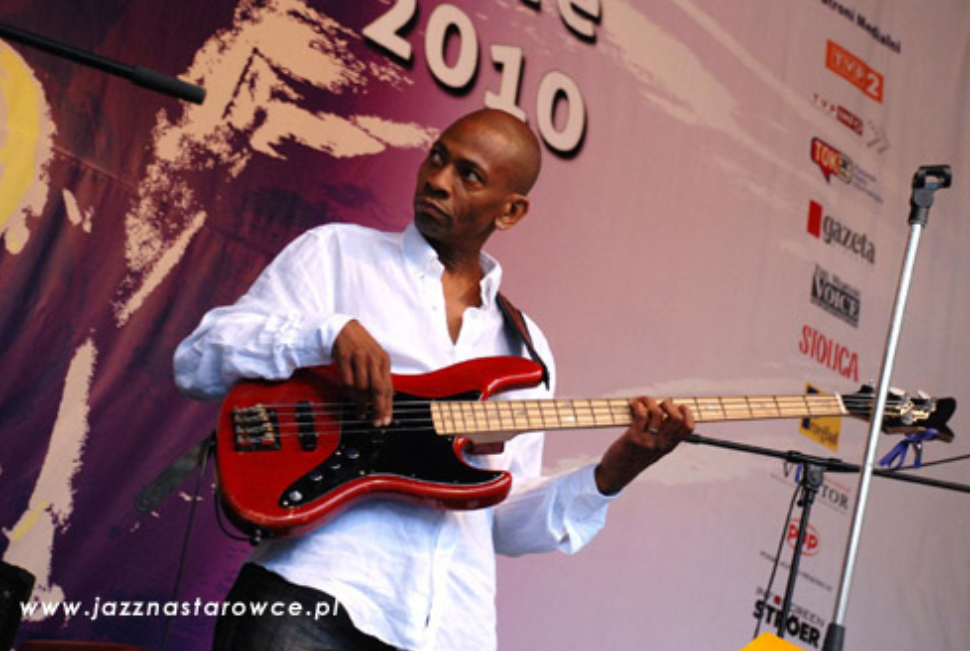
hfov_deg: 21.4
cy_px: 326
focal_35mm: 95
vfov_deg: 14.5
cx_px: 476
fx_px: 2564
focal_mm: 62
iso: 800
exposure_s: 1/80
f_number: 5.3
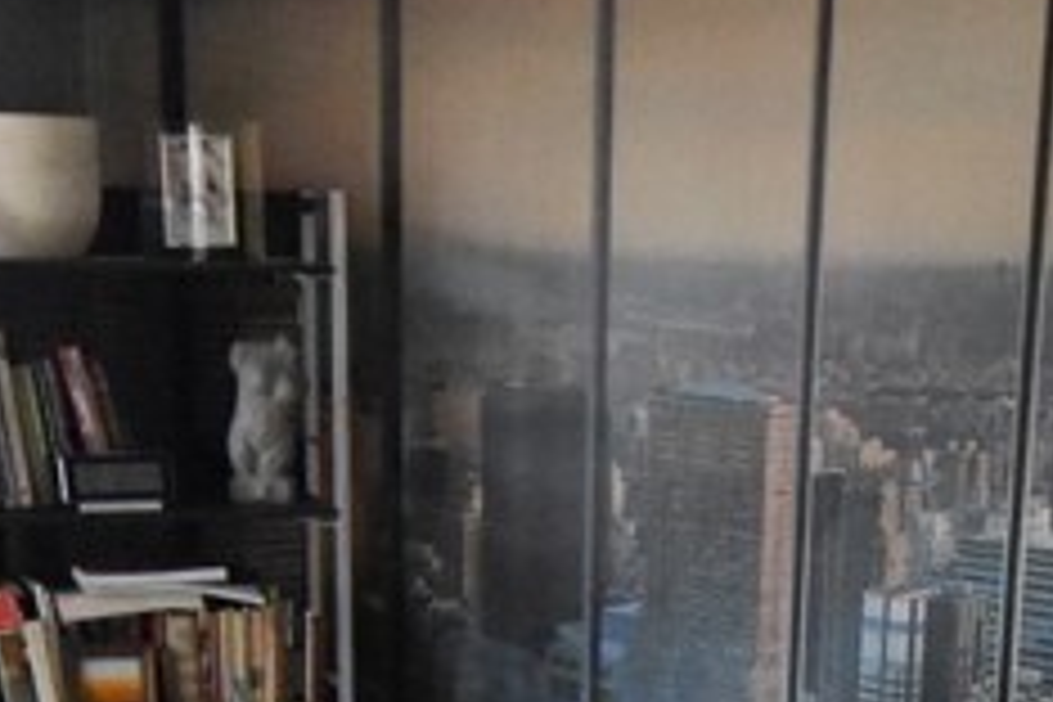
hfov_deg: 26.3
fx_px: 2252
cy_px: 1008
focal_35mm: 77
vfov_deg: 16.4
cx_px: 612
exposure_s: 1/400
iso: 6400
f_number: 4.5
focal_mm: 10
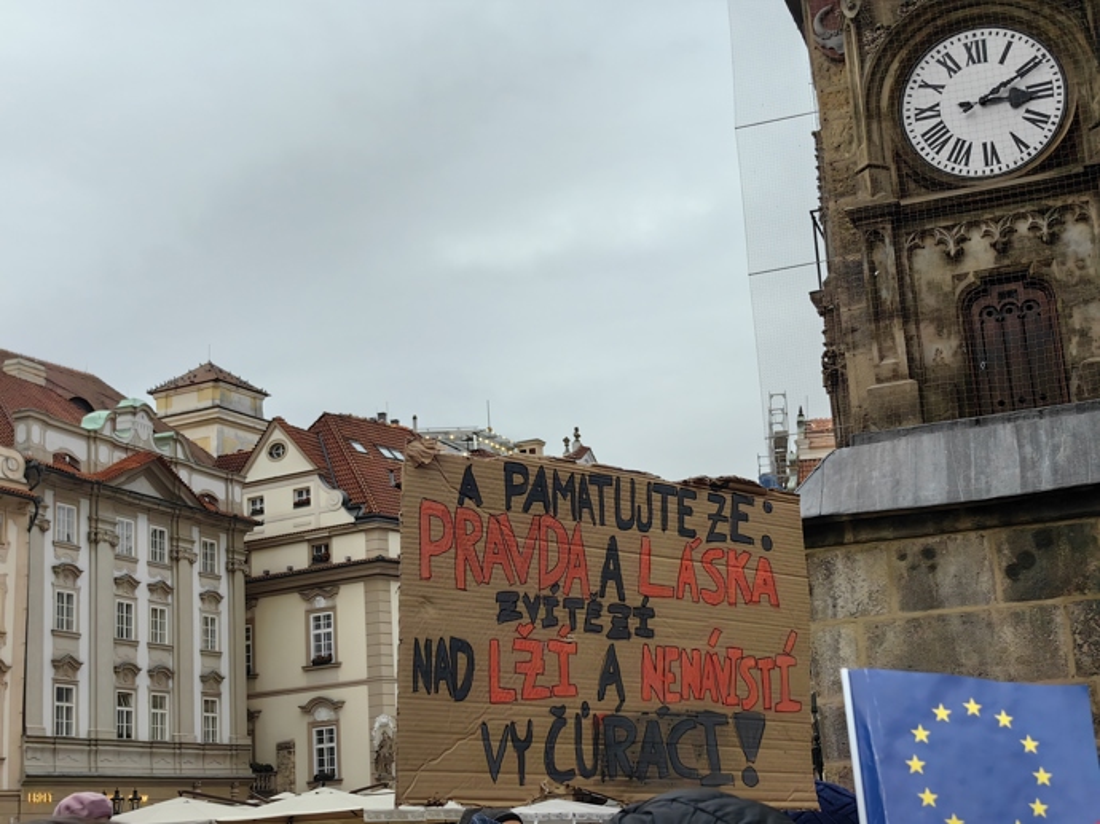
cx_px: 550
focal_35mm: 53
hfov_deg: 36.2
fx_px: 1684
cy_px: 412
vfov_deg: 27.5
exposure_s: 1/249
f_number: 2
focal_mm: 5.75
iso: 80
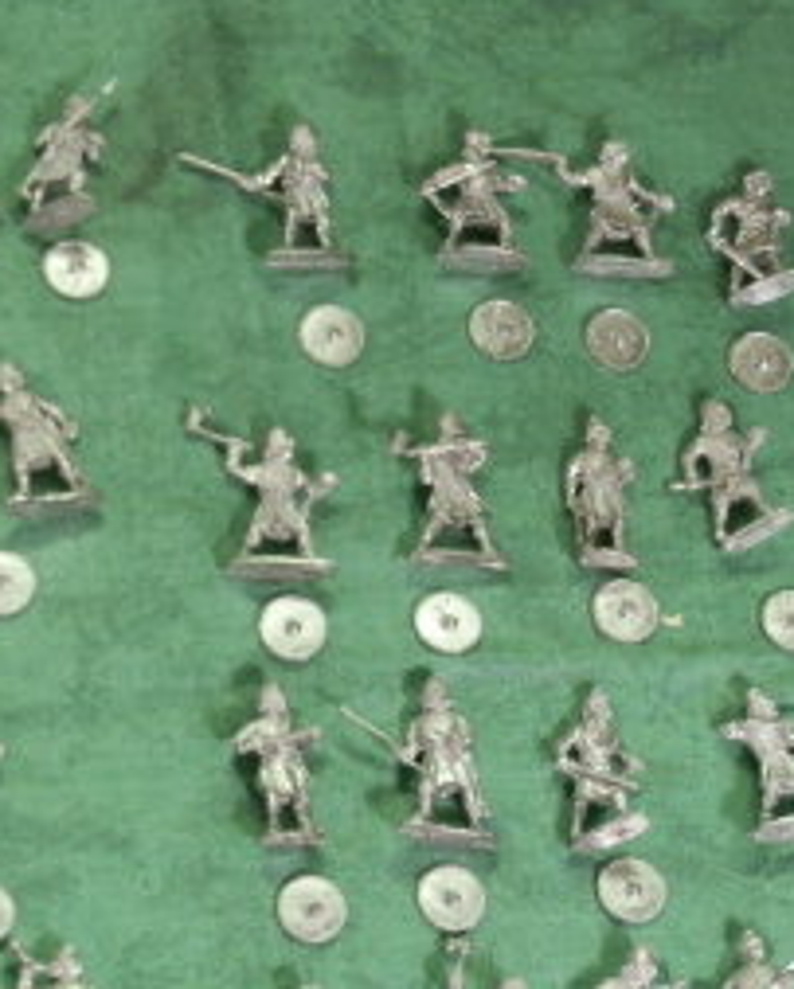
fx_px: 3694
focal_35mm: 126
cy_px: 649
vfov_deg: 15.2
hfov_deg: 12.0
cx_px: -207
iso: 200
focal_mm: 10.99
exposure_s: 1/13
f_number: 3.7
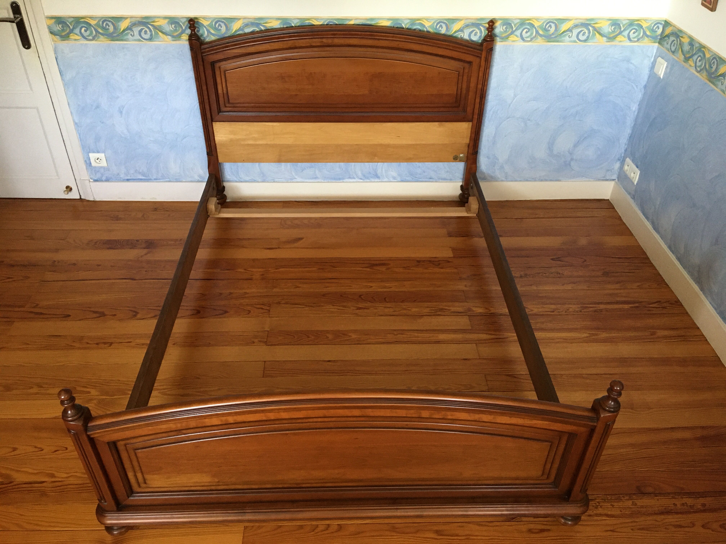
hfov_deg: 61.7
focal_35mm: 29
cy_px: 272
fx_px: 608
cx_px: 363
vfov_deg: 48.2
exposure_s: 1/33
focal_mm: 4.15
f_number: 2.2
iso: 200
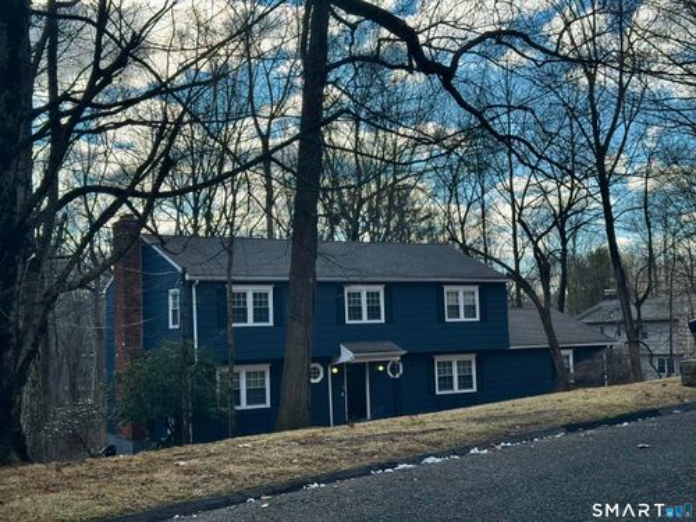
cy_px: 261
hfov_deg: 39.7
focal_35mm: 48
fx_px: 965
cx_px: 348
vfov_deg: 30.3
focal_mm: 6.76
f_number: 1.78
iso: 64
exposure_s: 1/2110
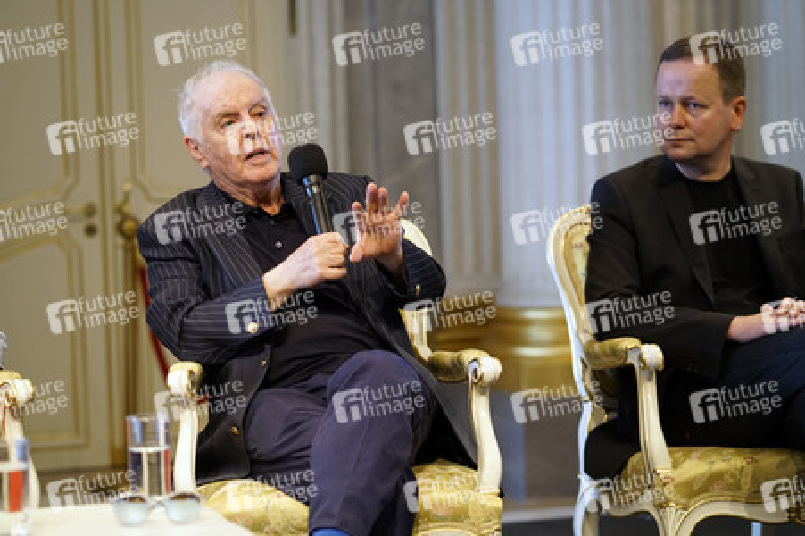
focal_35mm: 85
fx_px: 1899
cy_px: 268
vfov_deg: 16.0
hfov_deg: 23.9
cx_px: 402
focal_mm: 85
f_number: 2.8
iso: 1600
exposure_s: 1/100
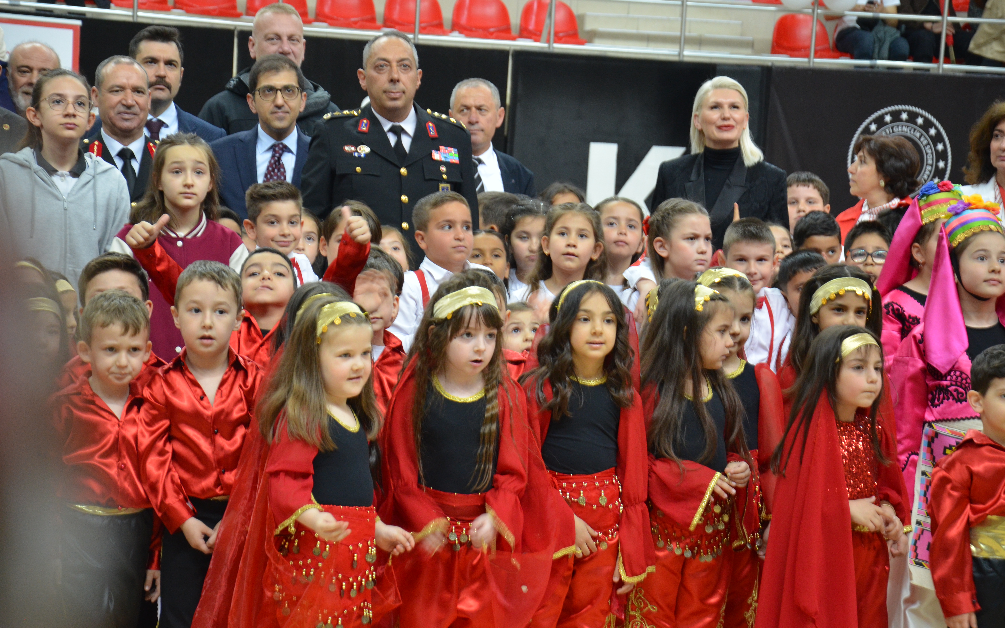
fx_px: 3369
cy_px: 299
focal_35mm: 123
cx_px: 499
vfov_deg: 10.7
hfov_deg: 17.0
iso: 900
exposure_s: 1/30
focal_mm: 80
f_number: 5.3
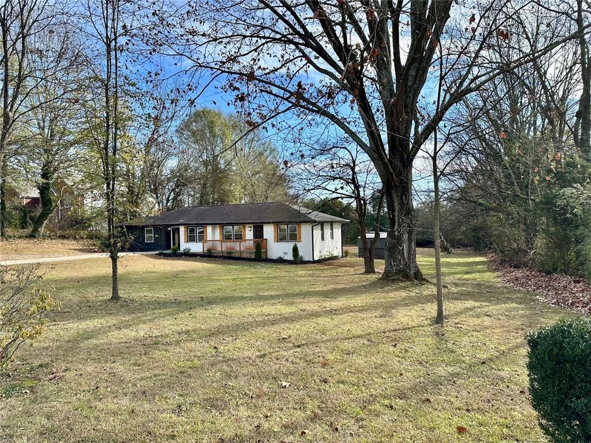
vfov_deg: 56.8
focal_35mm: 24
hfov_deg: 71.6
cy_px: 222
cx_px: 296
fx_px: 410
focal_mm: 6.86
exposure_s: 1/1949
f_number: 1.78
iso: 80
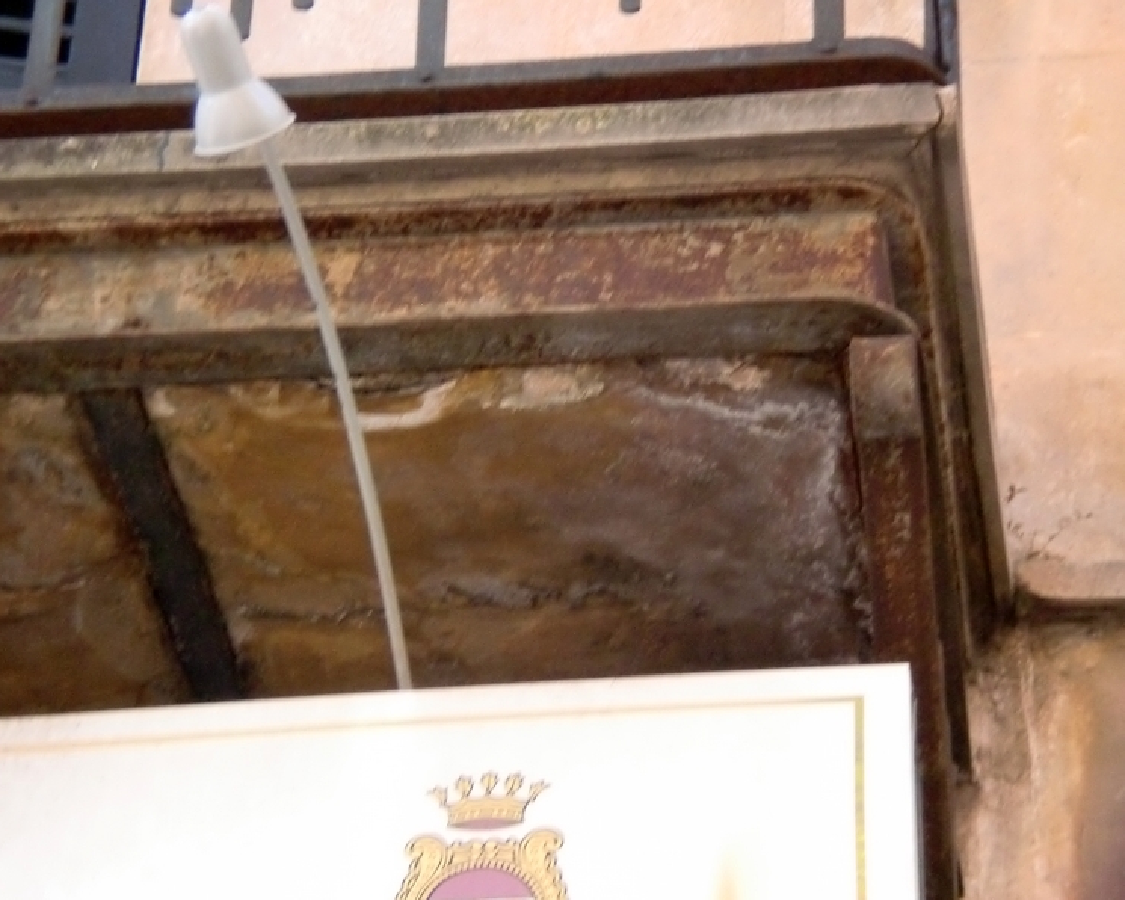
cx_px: 494
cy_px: 434
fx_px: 4162
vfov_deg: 12.3
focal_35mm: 125
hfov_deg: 15.4
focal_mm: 18.9
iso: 400
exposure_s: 1/100
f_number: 5.9
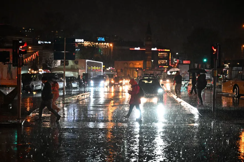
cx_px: 122
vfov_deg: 19.4
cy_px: 81
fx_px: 474
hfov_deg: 28.9
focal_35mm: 70
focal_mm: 70
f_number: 2.8
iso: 5000
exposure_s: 1/250
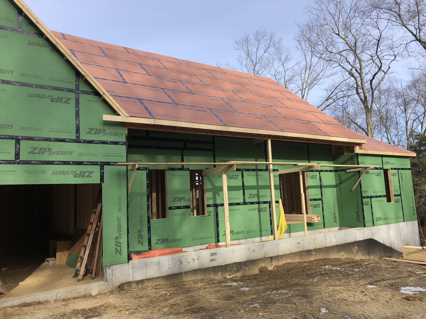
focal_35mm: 28
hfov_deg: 63.4
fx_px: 345
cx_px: 213
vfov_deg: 49.7
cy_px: 160
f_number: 1.8
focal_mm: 3.99
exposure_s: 1/857
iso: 20
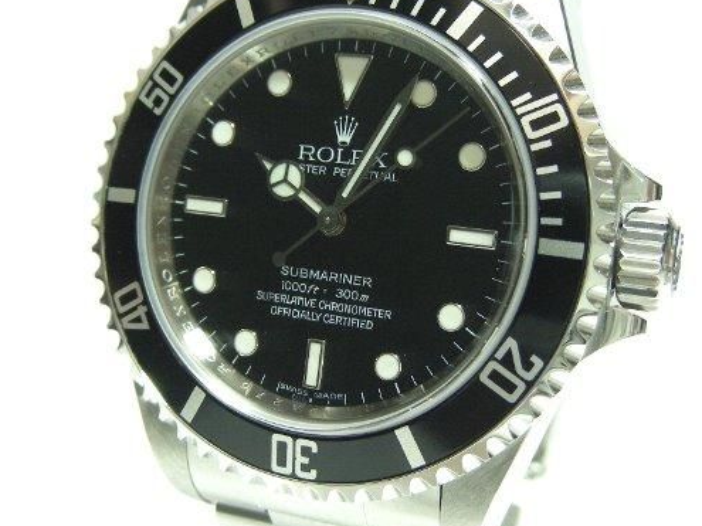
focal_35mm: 53
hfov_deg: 36.2
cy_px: 252
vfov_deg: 27.5
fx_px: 1075
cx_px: 379
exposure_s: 1/17.8
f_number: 3.5
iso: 200
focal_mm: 6.8
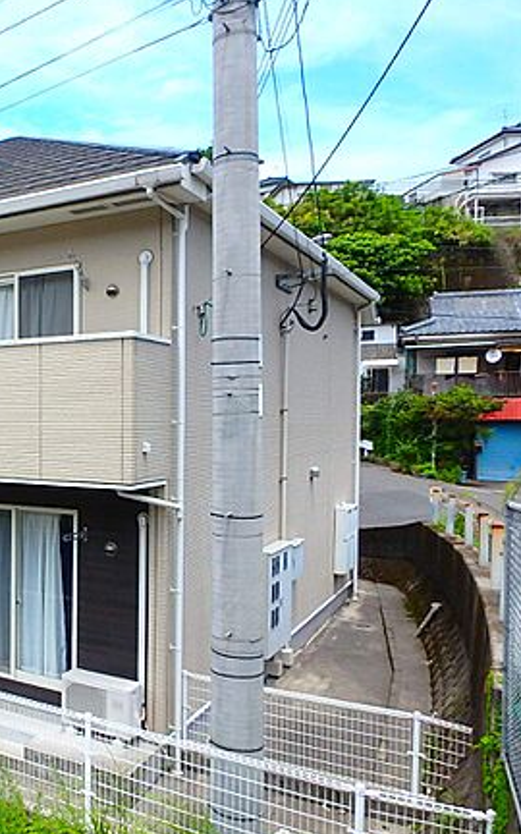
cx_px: -81
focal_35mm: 33
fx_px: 750
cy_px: 454
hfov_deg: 32.6
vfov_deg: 58.1
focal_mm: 3.7
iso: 125
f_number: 3.5
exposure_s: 1/640
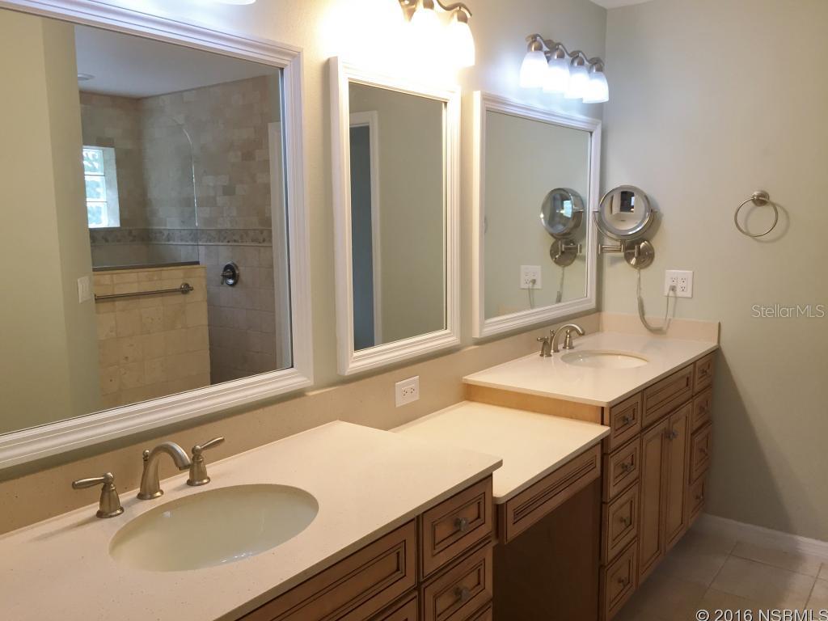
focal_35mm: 29
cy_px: 310
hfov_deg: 61.7
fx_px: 694
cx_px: 414
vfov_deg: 48.2
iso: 32
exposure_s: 1/30
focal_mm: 4.15
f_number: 2.2
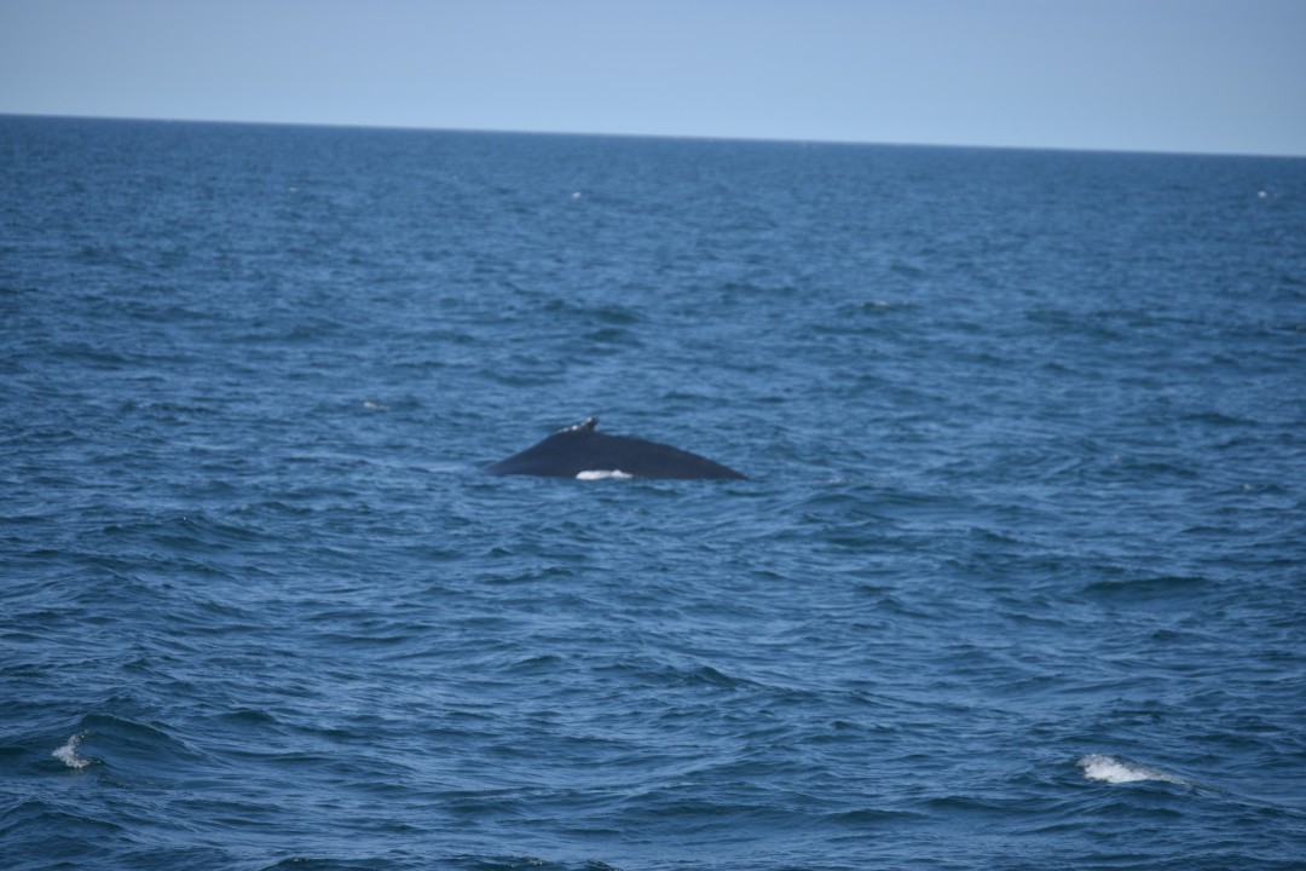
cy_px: 436
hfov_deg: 8.9
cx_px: 653
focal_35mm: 232
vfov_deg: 5.9
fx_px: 8434
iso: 200
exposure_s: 1/1600
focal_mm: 155
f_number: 5.6
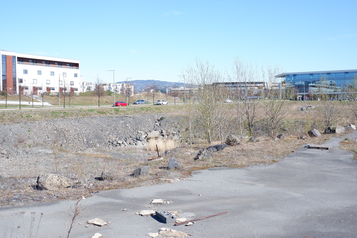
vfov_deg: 34.2
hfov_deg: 49.6
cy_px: 119
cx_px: 178
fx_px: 387
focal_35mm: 39
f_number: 9
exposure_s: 1/220
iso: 200
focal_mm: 26.4
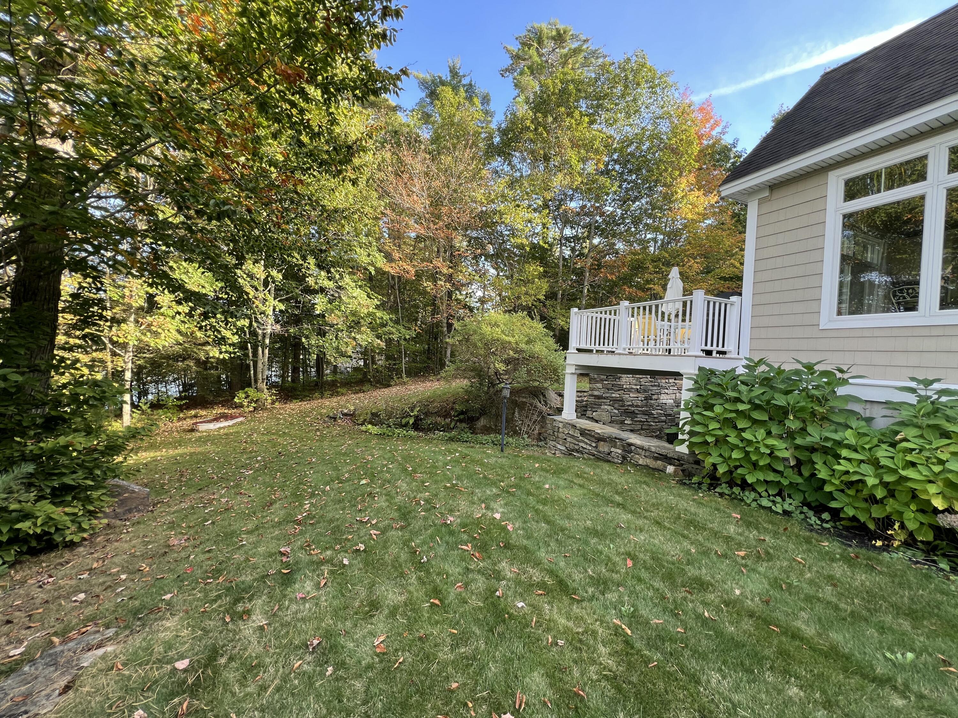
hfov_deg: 106.2
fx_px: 360
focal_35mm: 13
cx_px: 479
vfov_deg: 89.9
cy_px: 359
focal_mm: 1.57
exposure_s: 1/99
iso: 40
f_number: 1.8
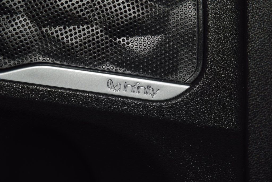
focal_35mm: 105
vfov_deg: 13.0
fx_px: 793
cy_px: 91
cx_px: 136
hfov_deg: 19.5
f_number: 8
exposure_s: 1/125
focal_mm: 70
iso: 100
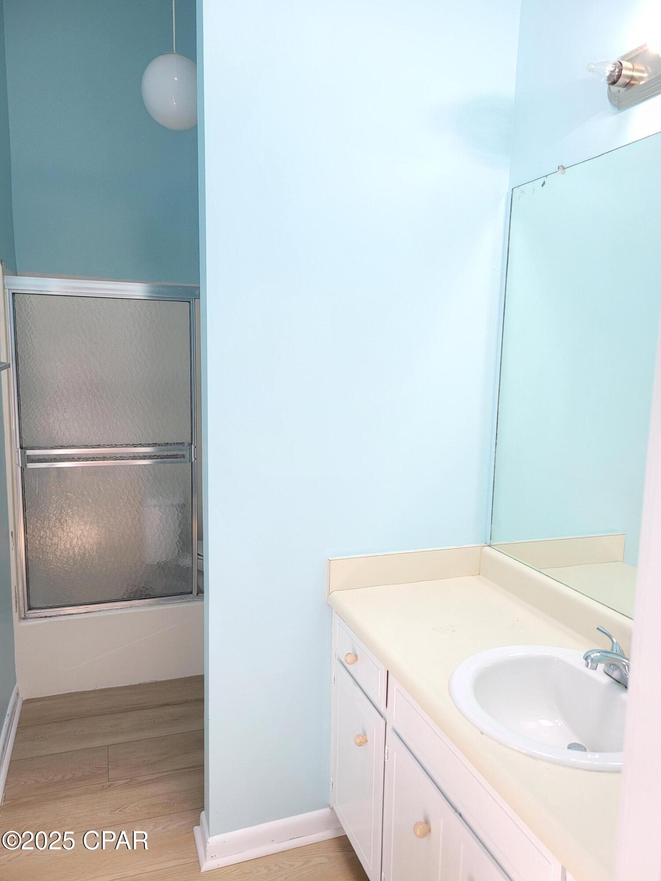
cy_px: 440
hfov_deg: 53.1
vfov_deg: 67.3
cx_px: 330
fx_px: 662
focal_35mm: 26
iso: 125
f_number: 1.8
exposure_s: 1/120
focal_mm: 5.4
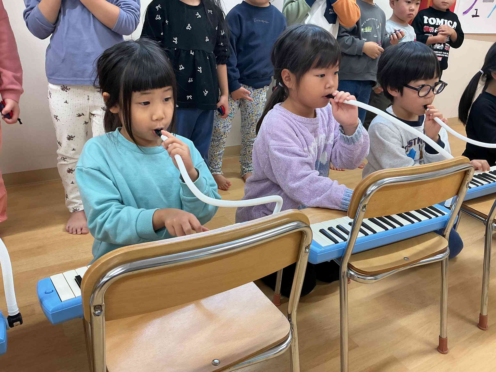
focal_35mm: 29
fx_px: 416
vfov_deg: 48.2
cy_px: 186
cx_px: 248
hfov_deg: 61.7
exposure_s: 1/60
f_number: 1.8
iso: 80
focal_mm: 3
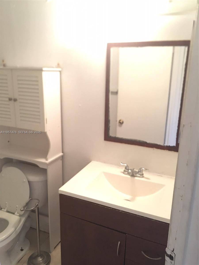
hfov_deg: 48.2
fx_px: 222
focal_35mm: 29
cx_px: 100
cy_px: 132
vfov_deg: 61.7
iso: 80
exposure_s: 1/4
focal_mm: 4.15
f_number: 2.2
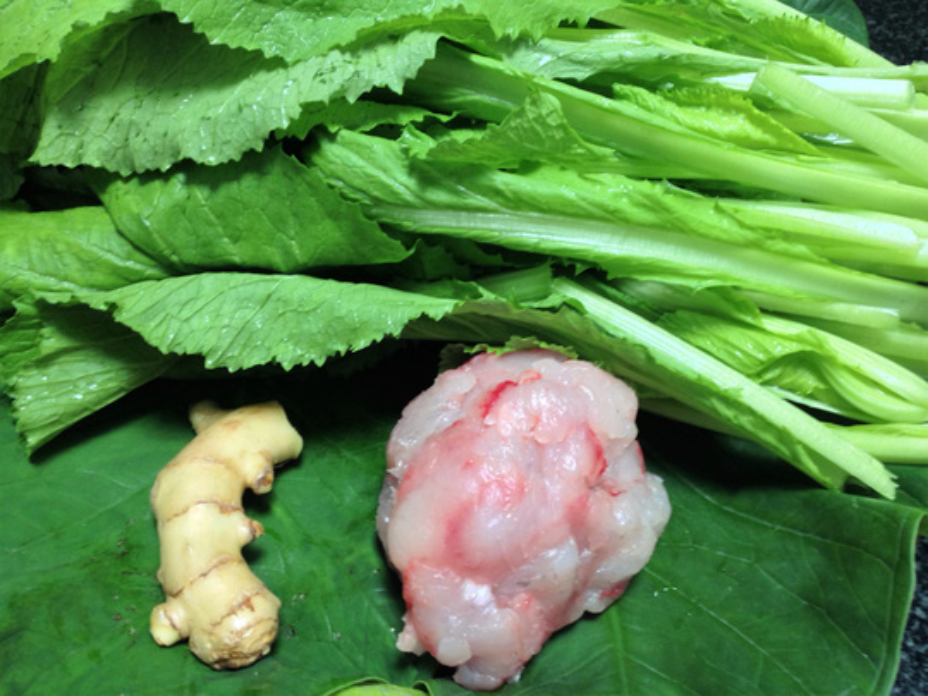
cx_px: 464
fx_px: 885
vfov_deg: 42.9
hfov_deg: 55.4
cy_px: 348
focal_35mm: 33
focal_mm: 4.12
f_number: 2.4
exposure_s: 1/20
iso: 100
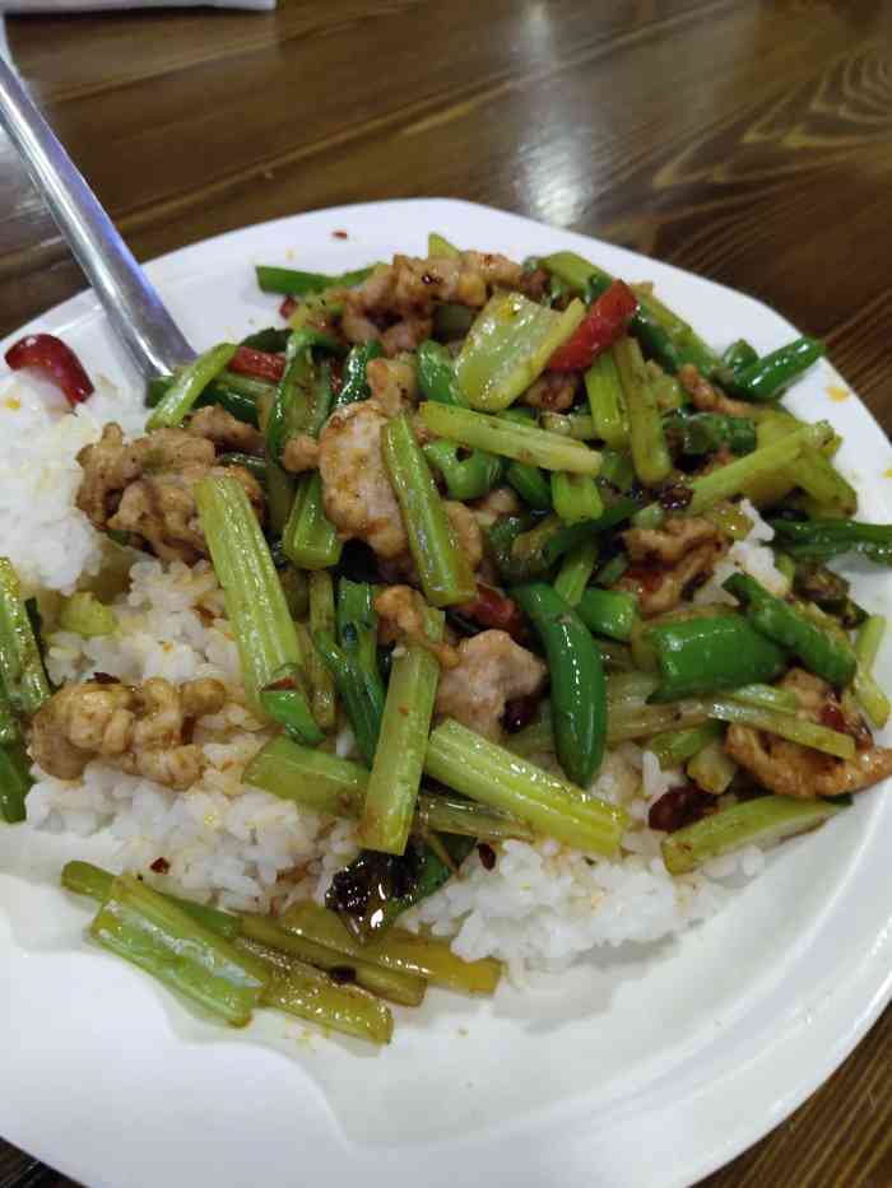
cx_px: 446
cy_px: 594
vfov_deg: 61.7
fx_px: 996
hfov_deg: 48.2
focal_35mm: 29
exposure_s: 1/50
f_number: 1.8
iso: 319
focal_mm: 4.27
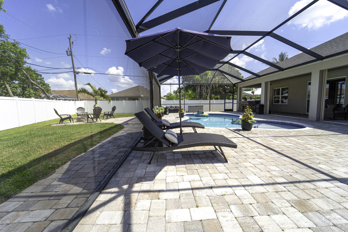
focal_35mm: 14
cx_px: 174
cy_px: 116
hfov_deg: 104.3
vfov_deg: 81.2
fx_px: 135
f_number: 9
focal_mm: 14
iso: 100
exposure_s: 1/125
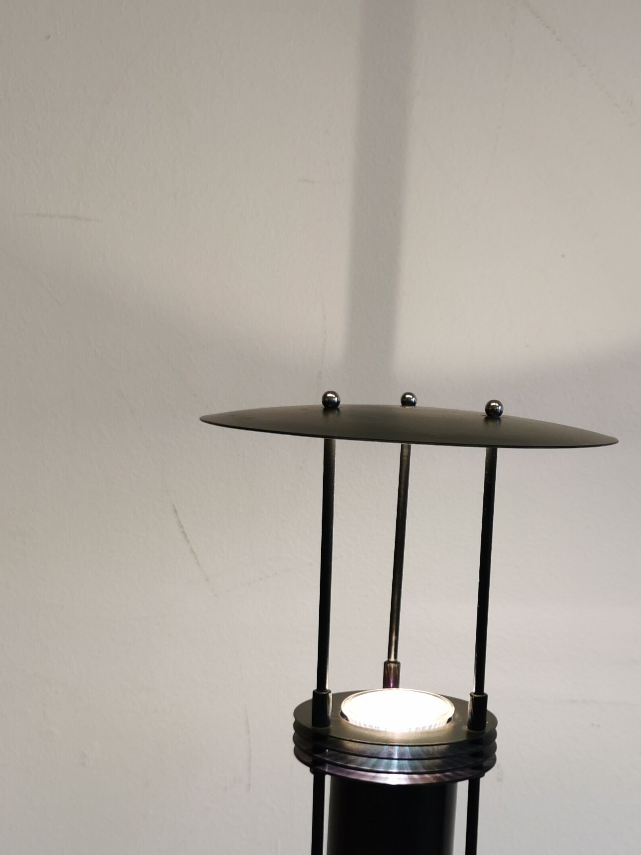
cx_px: 455
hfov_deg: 31.1
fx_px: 1136
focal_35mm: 46
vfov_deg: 41.1
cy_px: 510
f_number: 1.6
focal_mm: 5.56
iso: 50
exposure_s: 1/120
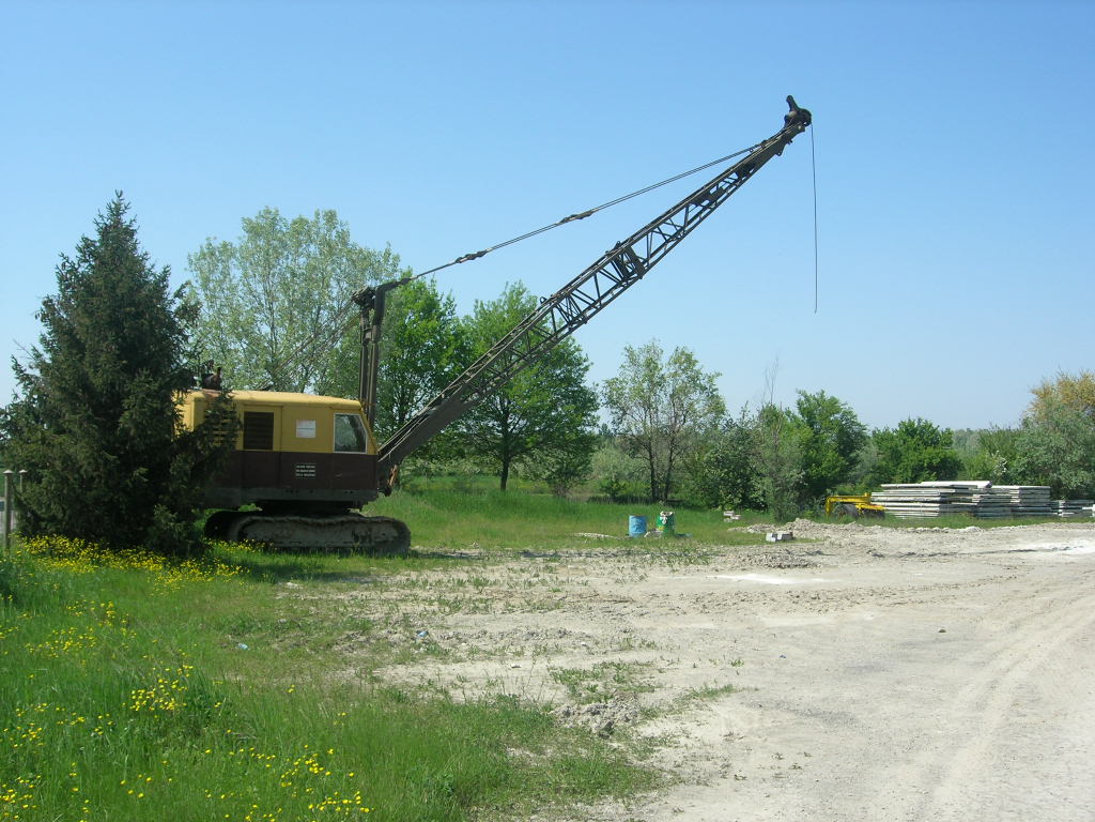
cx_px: 548
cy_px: 411
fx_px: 1202
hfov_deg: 49.0
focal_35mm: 38
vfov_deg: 37.7
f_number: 4.8
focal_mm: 7.8
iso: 64
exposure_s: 1/496
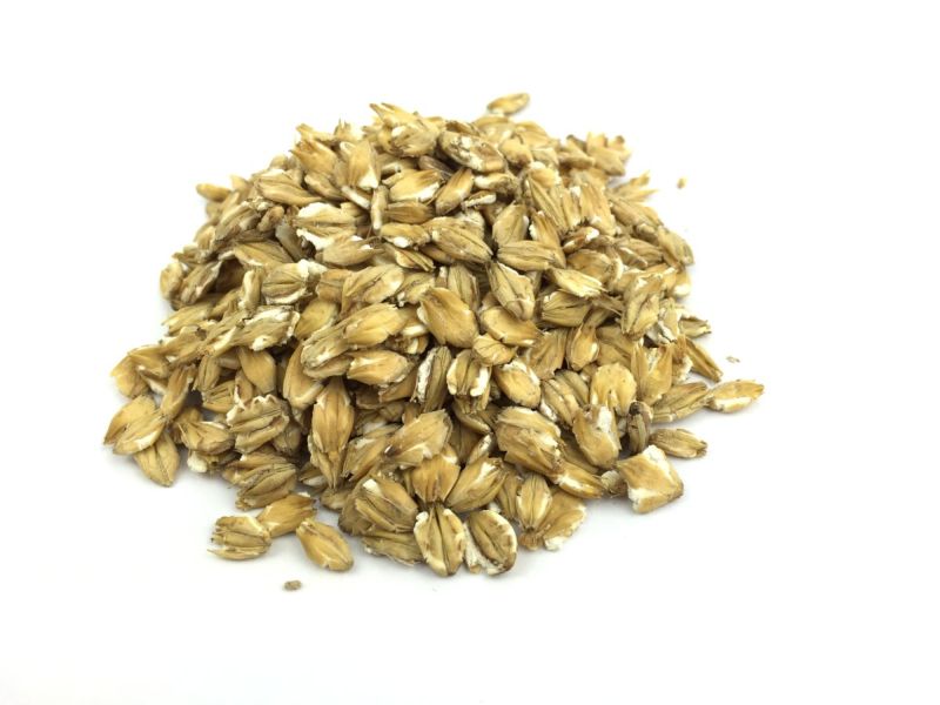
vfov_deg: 48.2
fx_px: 787
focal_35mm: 29
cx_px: 470
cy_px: 352
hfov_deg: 61.7
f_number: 2.2
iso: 32
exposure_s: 1/153
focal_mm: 4.15
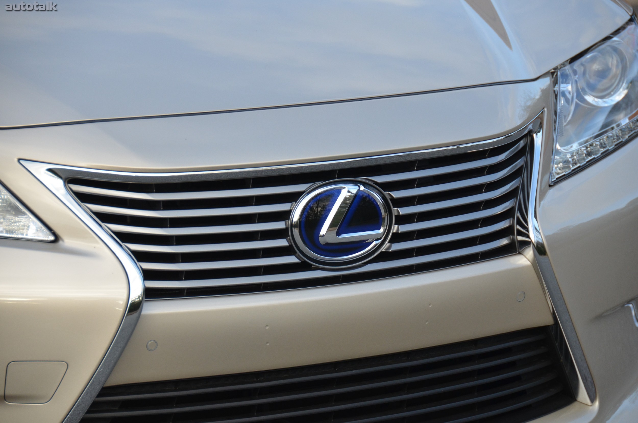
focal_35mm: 180
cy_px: 212
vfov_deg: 7.6
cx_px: 319
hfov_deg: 11.4
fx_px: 3183
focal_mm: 120
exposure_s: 1/640
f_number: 5.3
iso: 800
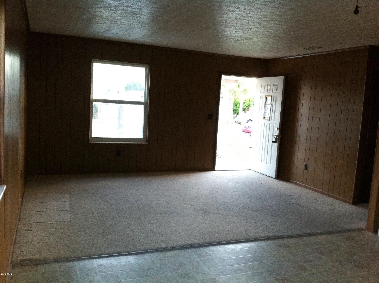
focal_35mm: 35
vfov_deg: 40.6
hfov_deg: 52.7
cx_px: 190
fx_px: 383
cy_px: 142
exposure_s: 1/17
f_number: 2.8
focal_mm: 3.85
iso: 200
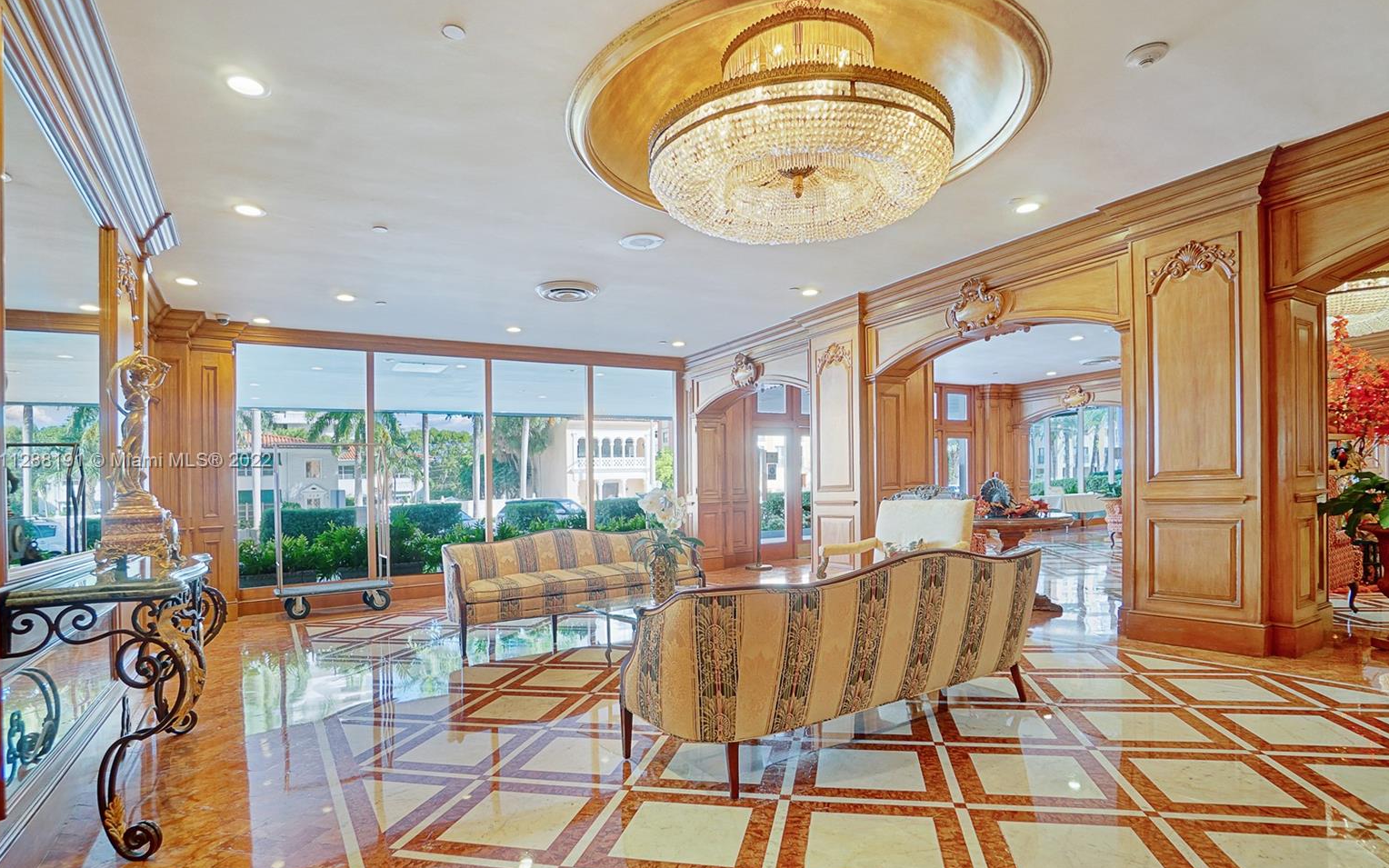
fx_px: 606
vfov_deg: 71.2
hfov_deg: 97.8
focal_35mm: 16
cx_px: 708
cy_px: 462
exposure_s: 1/10
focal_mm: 10
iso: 250
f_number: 5.6
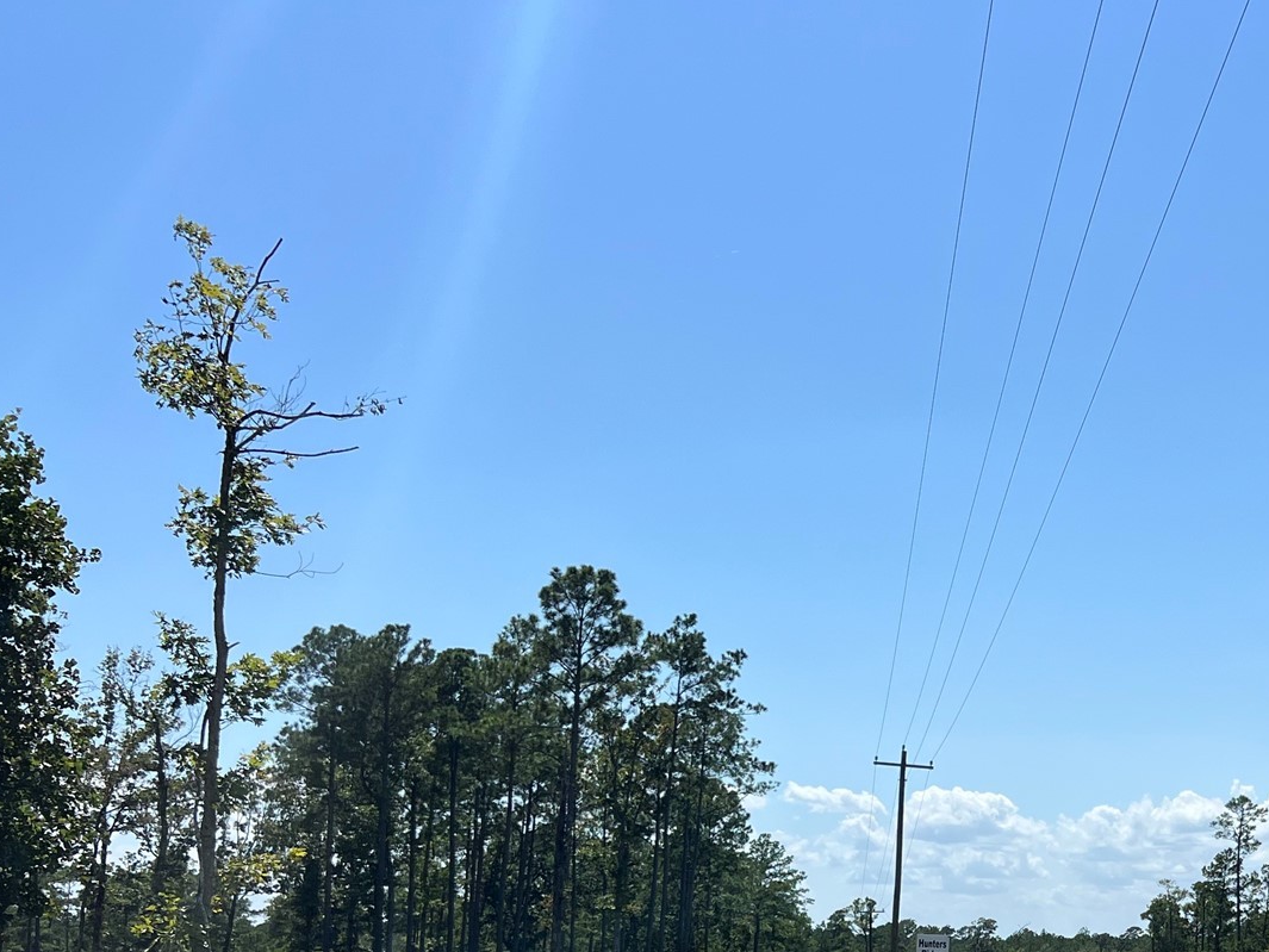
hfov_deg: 35.6
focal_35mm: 50
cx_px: 1170
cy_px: 895
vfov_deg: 27.8
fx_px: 1833
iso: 50
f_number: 1.5
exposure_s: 1/6579
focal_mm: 5.7
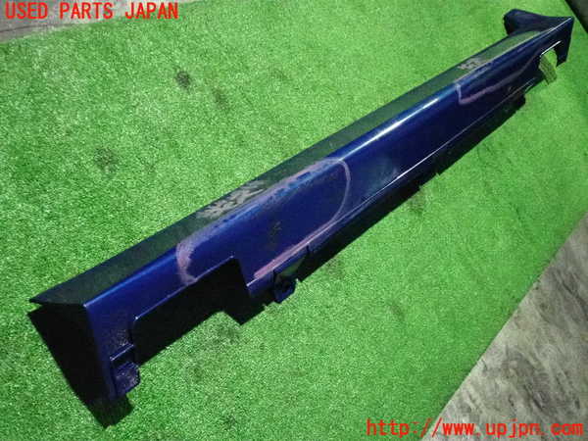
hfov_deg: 49.0
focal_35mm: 38
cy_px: 220
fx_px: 645
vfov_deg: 37.7
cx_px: 294
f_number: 2.7
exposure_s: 1/125
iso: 5000
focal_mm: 6.83
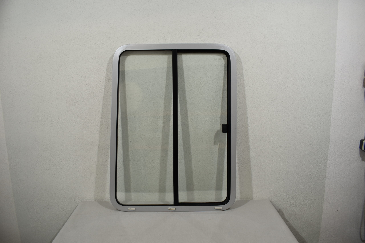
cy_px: 122
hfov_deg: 67.4
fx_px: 274
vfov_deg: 47.9
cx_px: 182
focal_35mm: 27
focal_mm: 18
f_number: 5.6
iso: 320
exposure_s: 1/125
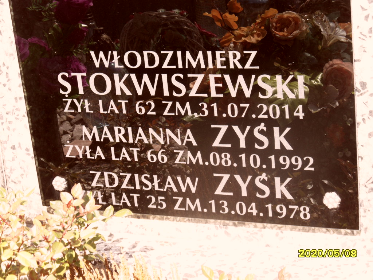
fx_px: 862
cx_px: 186
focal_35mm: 80
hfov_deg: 24.4
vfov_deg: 18.4
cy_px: 140
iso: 80
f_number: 4.2
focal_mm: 13.2
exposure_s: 1/125
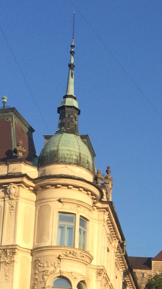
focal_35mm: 91
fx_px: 695
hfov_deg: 12.8
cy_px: 278
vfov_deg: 22.6
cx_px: 221
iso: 32
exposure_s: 1/1080
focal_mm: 4.15
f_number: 2.2
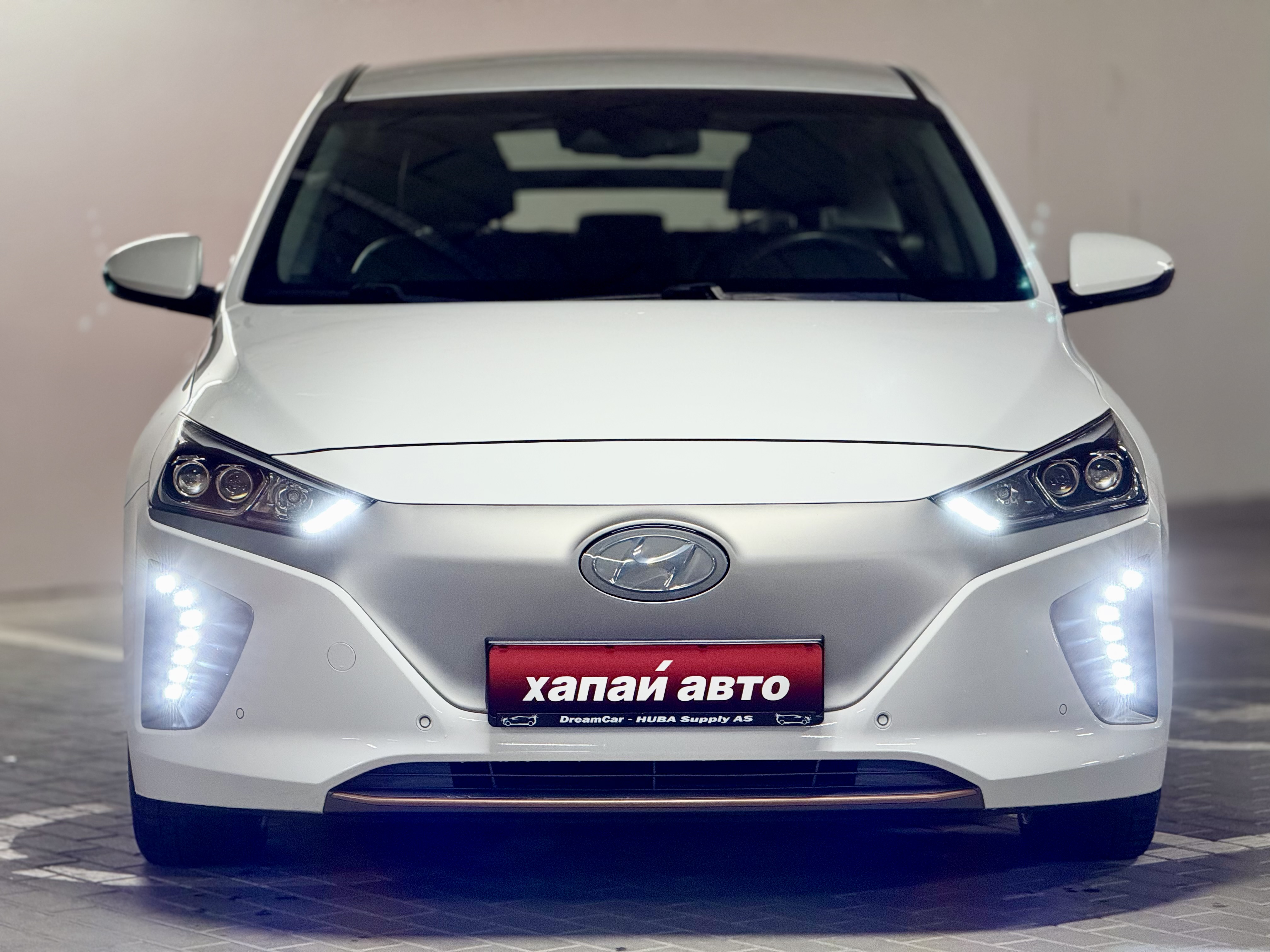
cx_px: 635
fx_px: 4403
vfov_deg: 12.3
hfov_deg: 16.4
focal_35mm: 120
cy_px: 476
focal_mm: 15.66
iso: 200
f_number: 2.8
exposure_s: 1/60
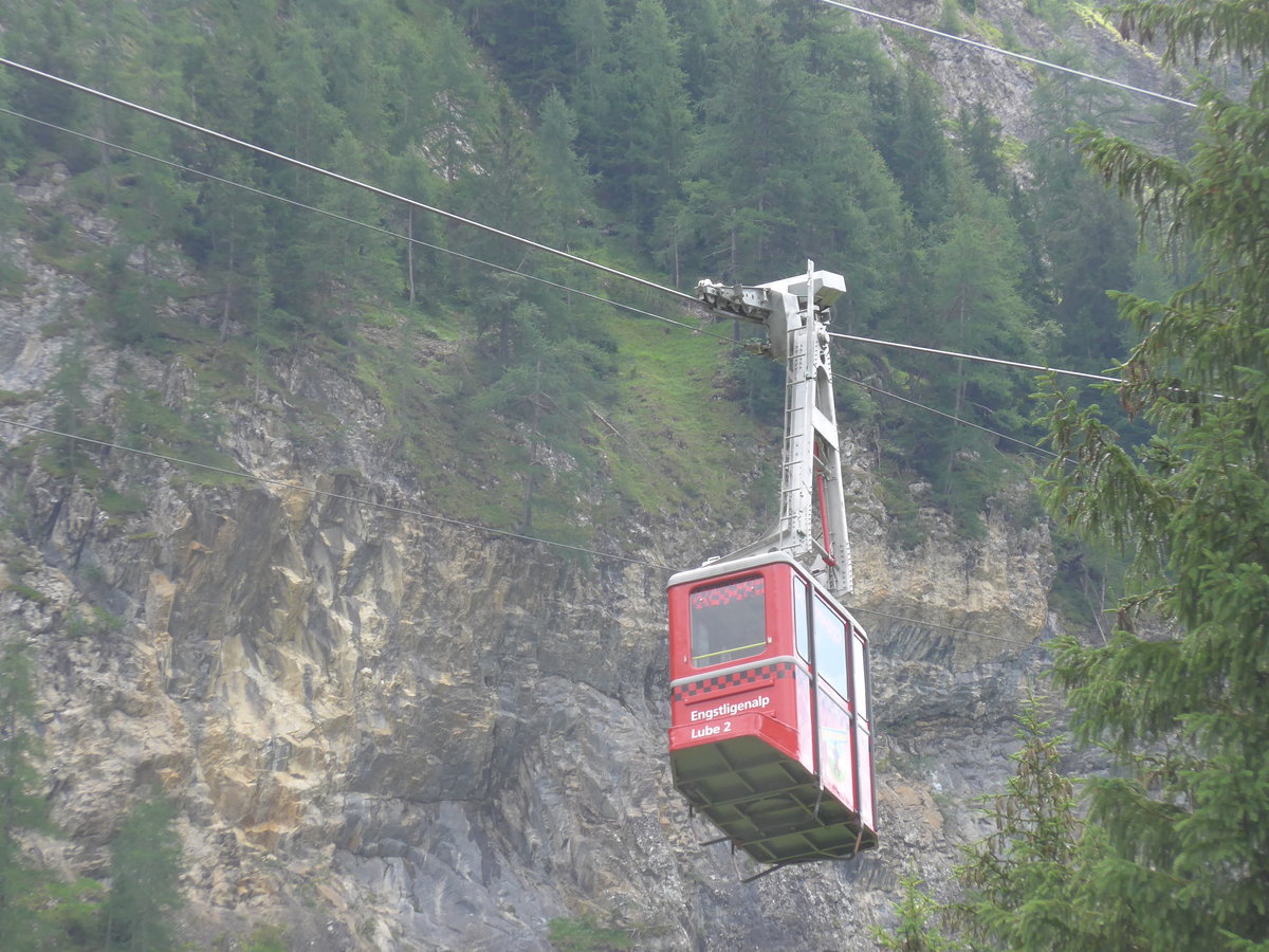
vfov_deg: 7.9
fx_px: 6929
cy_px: 476
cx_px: 634
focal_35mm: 189
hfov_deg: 10.5
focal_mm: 36.7
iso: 250
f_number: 5.7
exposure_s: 1/250
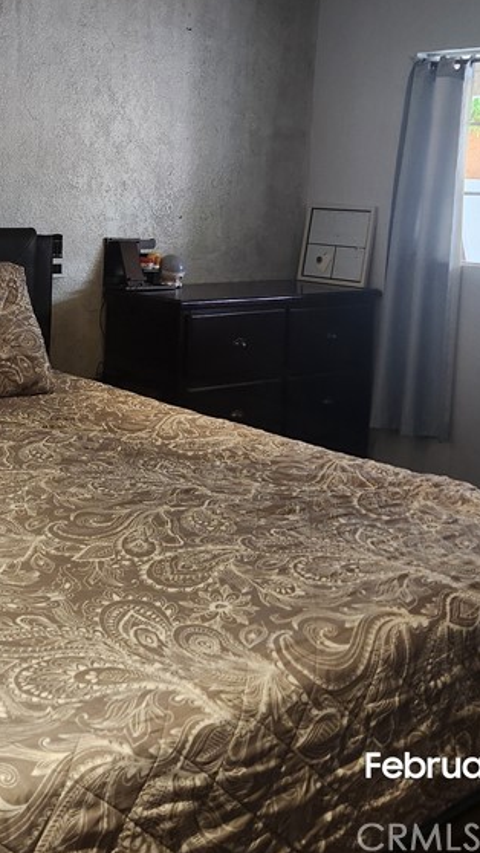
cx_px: 58
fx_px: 1041
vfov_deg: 43.8
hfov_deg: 25.3
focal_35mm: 46
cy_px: 272
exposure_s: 1/120
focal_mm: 5.4
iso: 160
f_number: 1.8
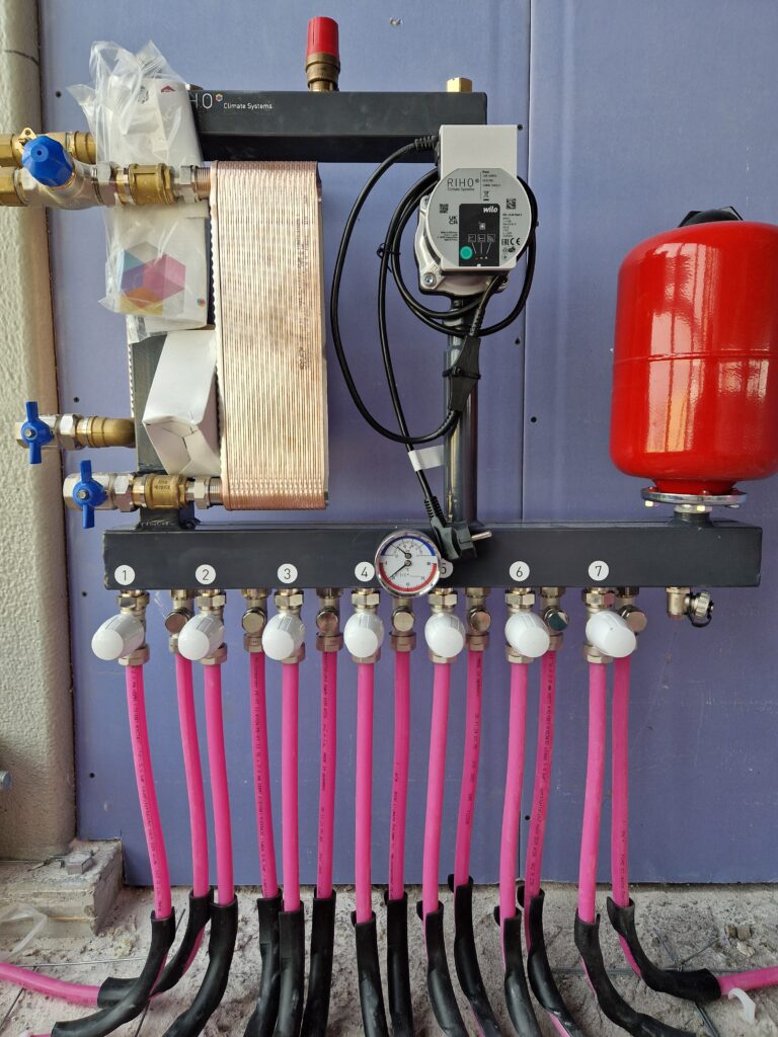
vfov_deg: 73.9
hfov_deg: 58.9
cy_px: 518
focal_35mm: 23
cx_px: 389
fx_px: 689
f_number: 1.8
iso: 50
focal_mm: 5.4
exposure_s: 1/180
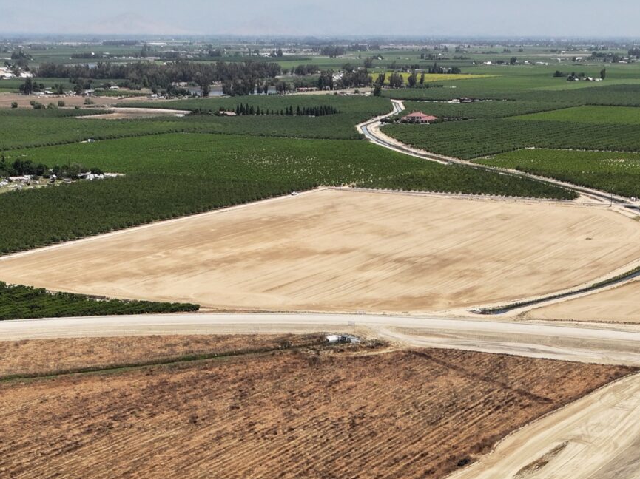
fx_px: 1312
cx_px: 402
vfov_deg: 19.1
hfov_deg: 27.3
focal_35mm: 71
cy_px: 636
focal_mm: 12.29
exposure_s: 1/2000
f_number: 2.8
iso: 100
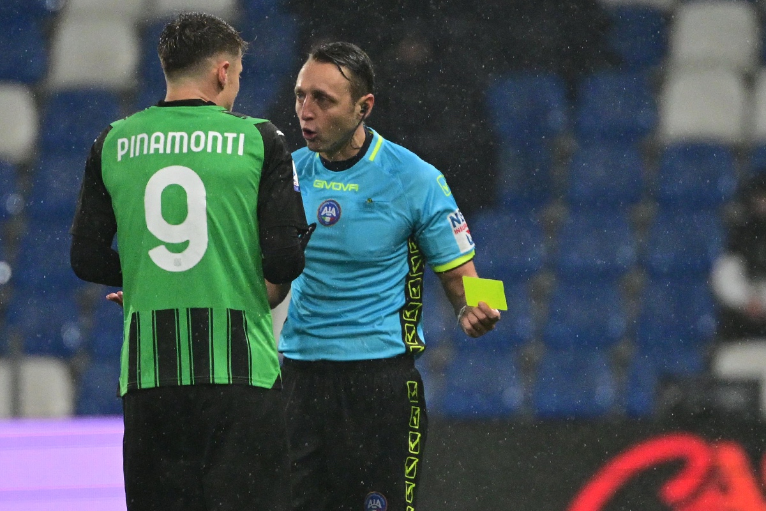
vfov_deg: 2.3
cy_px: 256
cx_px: 383
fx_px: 12766
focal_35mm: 600
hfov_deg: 3.4
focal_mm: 400
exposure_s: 1/1600
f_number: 4
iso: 3200
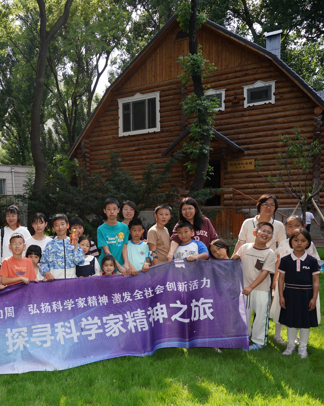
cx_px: 32
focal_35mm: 32
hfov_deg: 42.1
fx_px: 384
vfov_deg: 55.1
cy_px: 251
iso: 400
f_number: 5.6
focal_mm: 17
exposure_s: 1/200
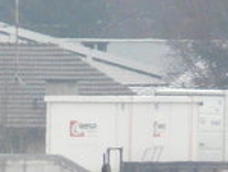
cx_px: -333
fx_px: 19415
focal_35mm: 2943
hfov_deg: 0.7
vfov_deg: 0.5
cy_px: 91
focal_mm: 72.6
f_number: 4
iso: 200
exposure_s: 1/320
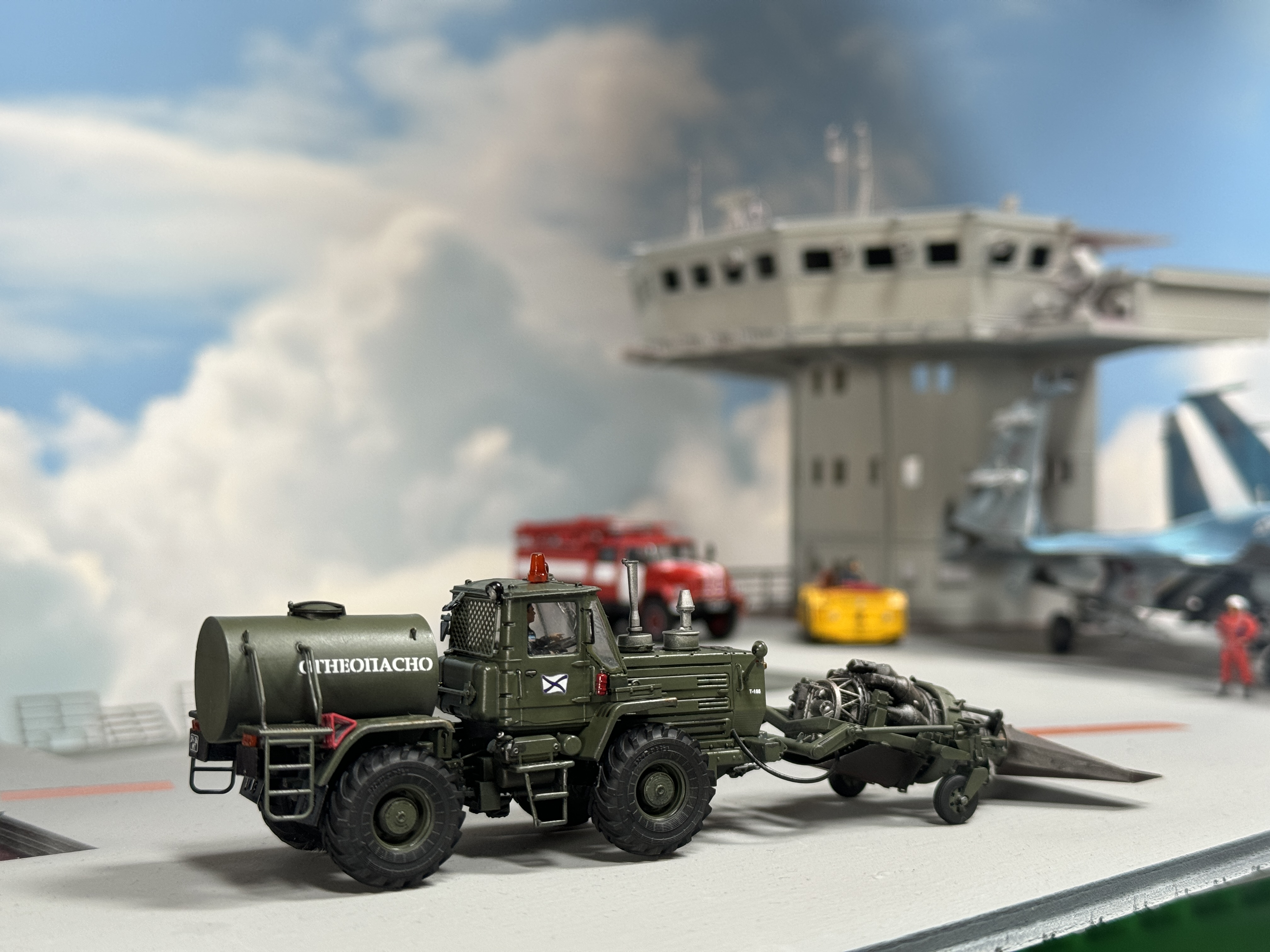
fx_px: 1761
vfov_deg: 30.3
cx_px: 635
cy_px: 476
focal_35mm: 48
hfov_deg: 39.7
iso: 100
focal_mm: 6.86
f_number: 1.78
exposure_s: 1/60
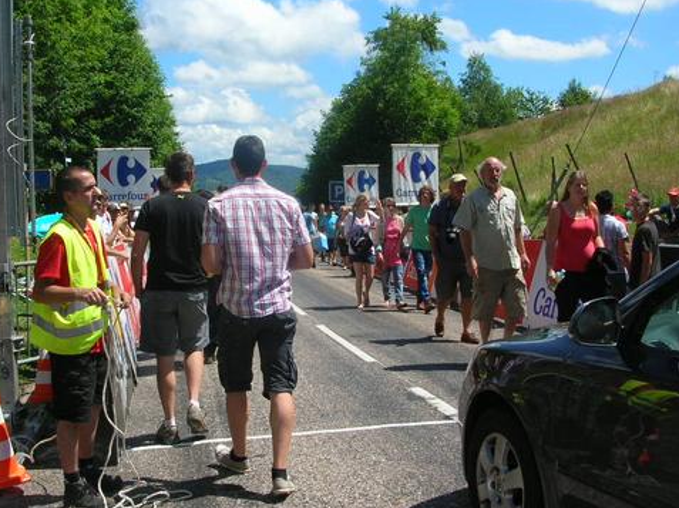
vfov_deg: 30.8
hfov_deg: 40.4
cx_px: 296
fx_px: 921
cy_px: 223
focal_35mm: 47
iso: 50
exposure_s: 1/304
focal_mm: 5.8
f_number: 5.6
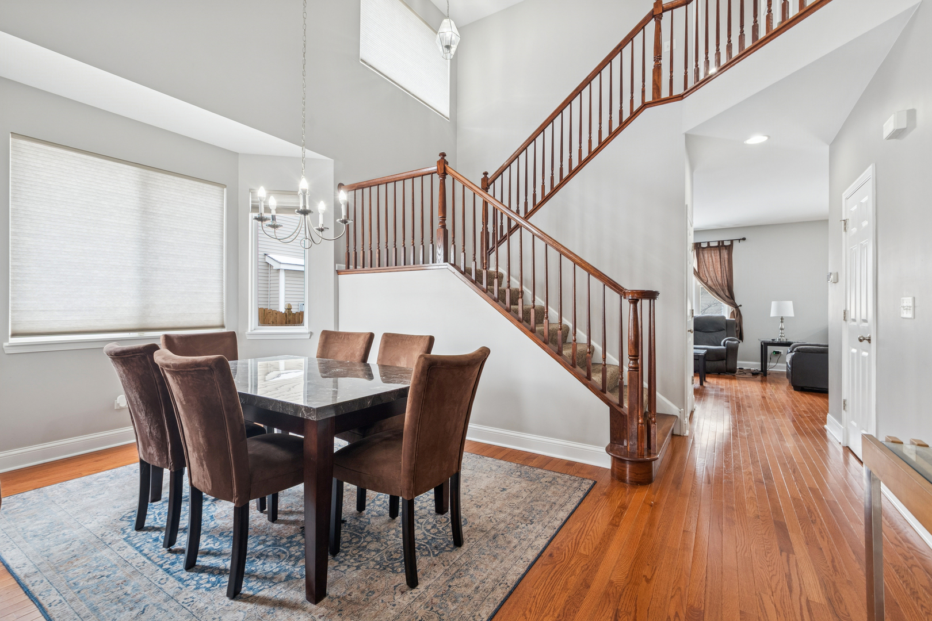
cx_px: 466
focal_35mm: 15
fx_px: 388
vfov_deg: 77.3
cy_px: 310
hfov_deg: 100.4
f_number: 8
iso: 250
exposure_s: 1/20
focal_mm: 10
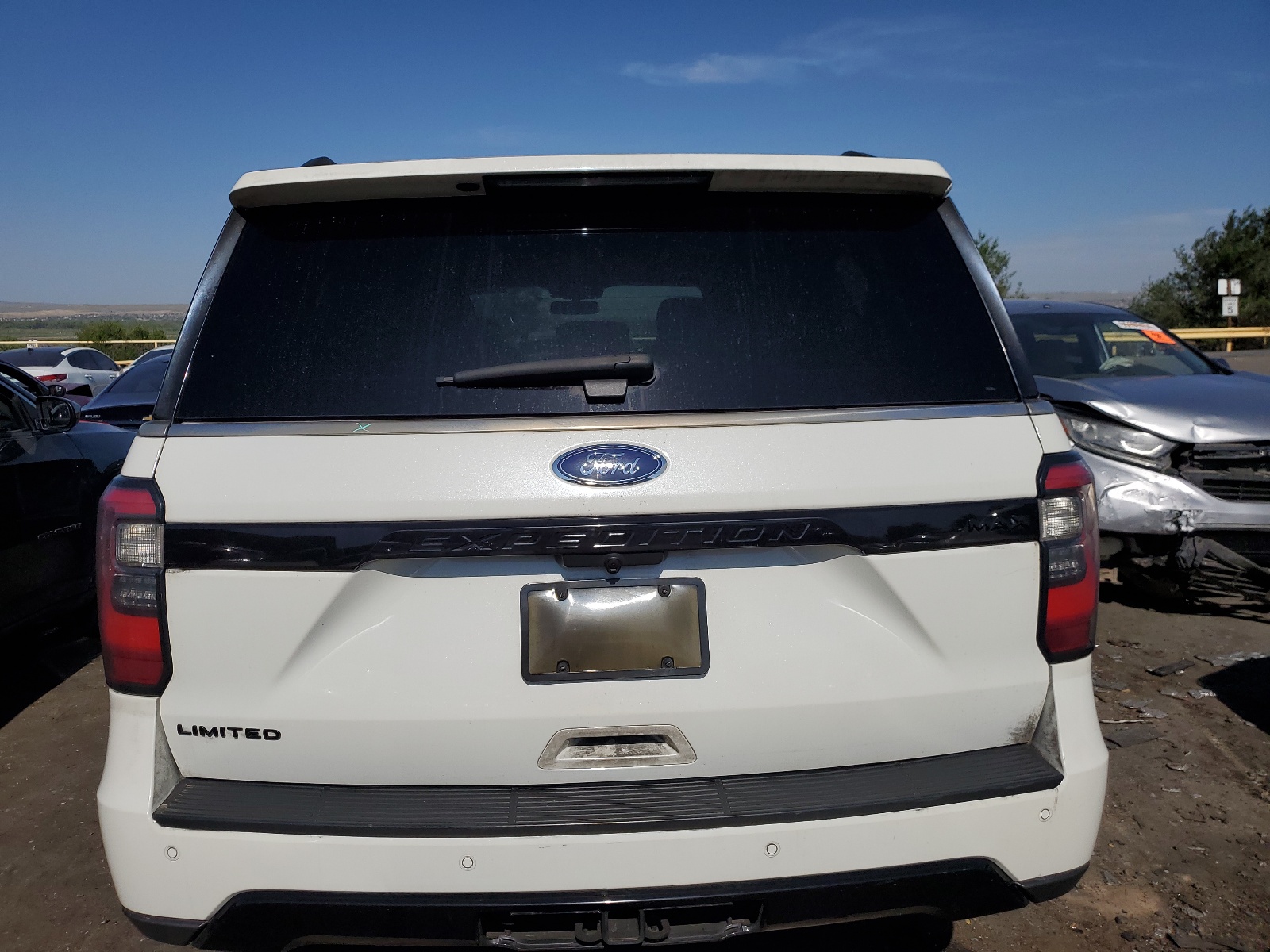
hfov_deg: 67.3
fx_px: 954
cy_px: 476
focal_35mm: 26
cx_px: 635
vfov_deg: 53.1
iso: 52
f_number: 1.5
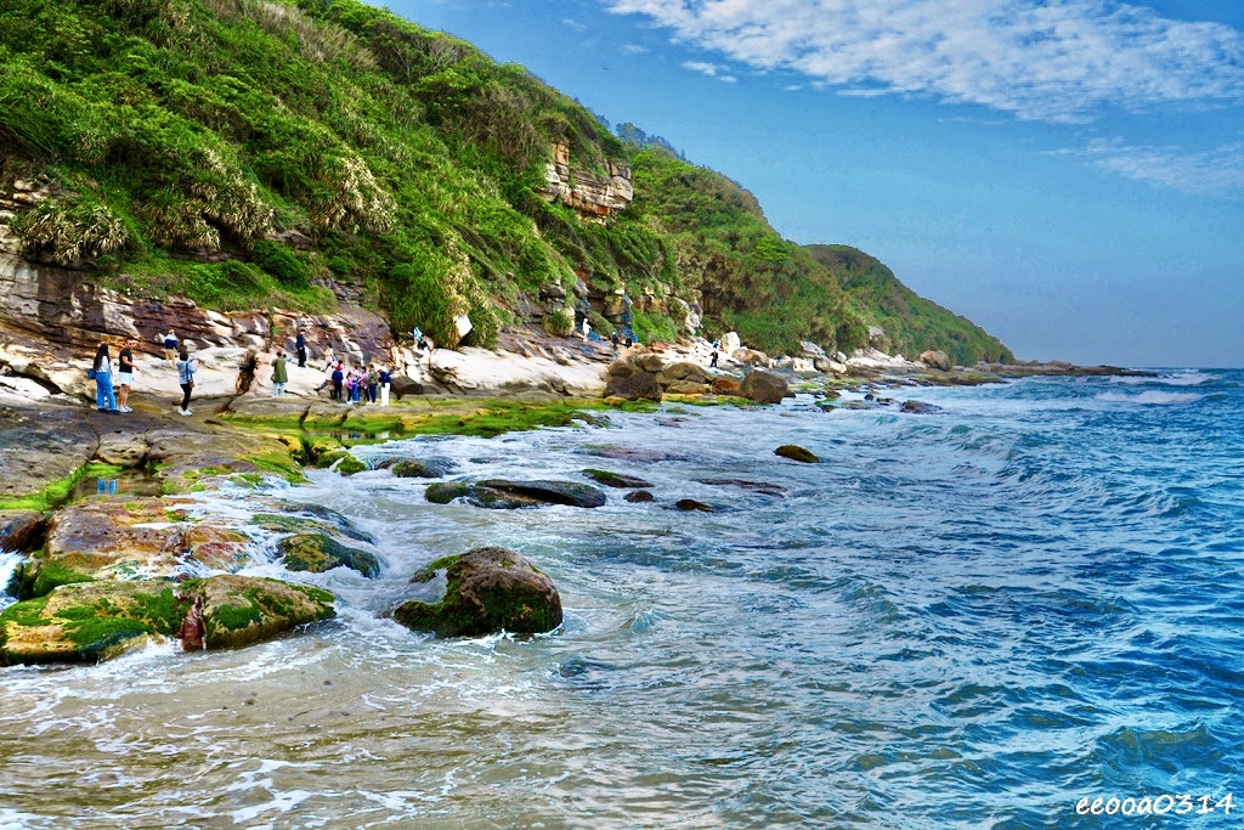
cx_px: 622
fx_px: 1106
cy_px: 415
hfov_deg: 58.7
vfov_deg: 41.1
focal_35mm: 32
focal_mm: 32
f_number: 16
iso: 320
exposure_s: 1/60
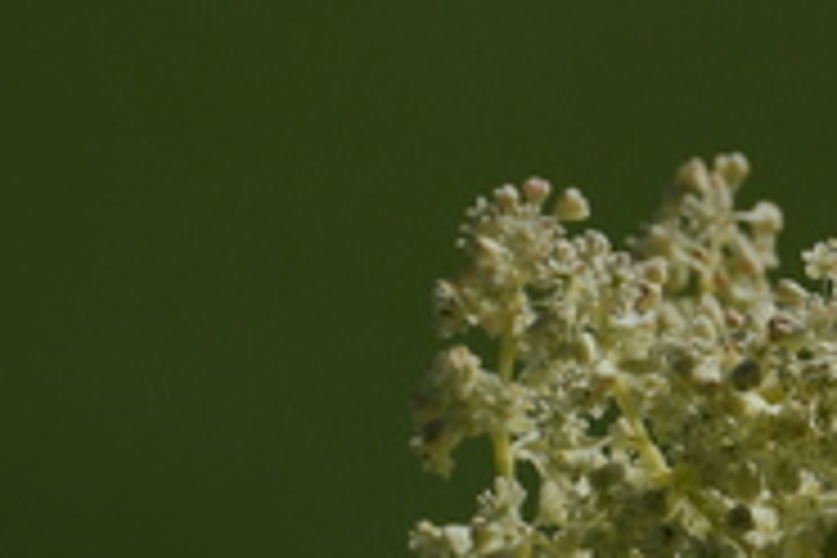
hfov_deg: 0.7
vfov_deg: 0.4
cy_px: 344
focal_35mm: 3097
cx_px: 819
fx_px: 72000
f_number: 8
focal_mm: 600
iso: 500
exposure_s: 1/2200
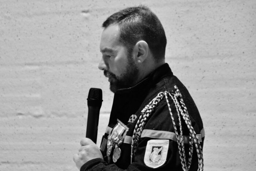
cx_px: 128
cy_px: 86
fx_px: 1119
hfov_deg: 13.0
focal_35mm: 158
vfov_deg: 8.7
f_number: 5.6
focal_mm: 105
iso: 1400
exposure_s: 1/60
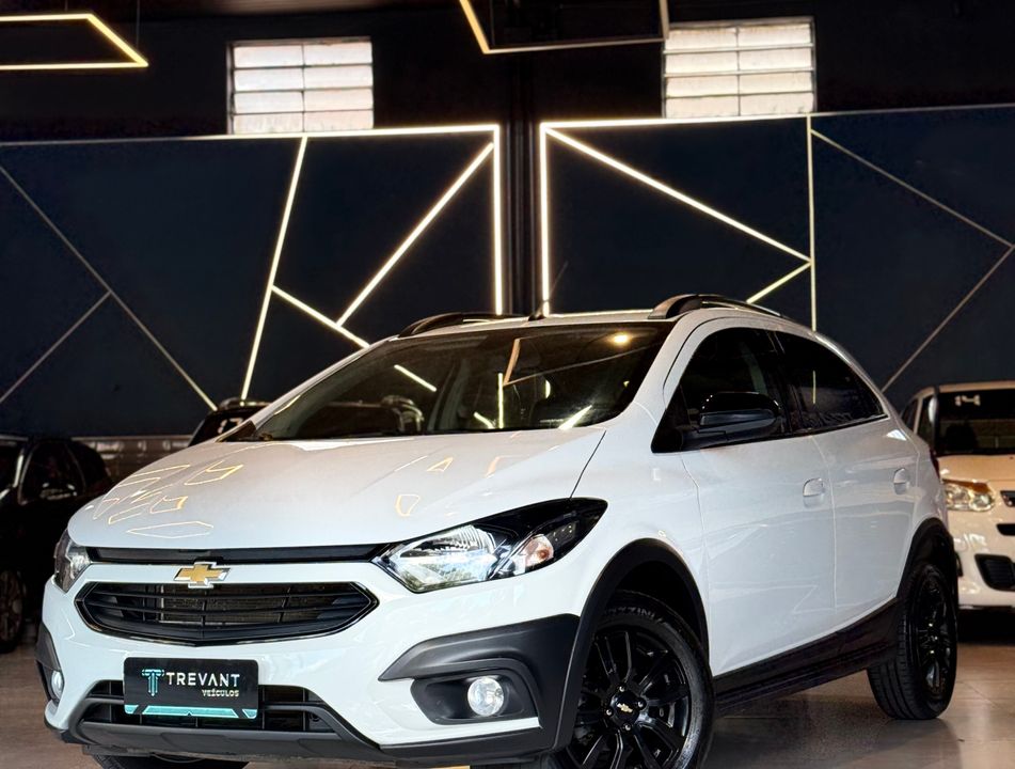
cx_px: 508
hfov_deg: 39.5
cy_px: 384
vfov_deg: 30.4
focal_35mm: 48
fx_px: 1412
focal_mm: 6.76
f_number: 1.78
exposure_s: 1/159
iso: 80
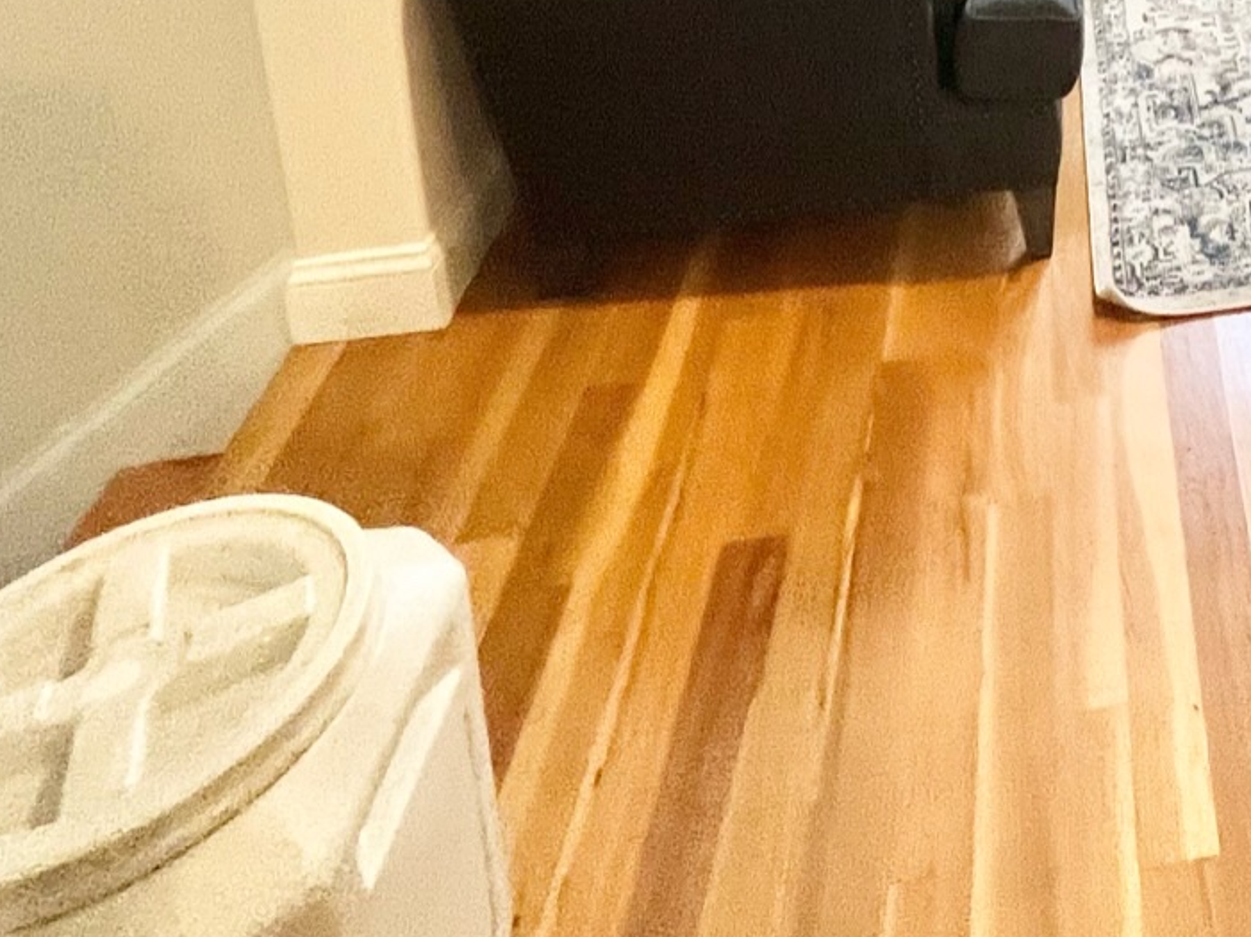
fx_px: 1373
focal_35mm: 38
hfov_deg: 39.9
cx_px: 1375
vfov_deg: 28.1
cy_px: -396
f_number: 1.8
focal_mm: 1.57
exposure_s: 1/120
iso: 250
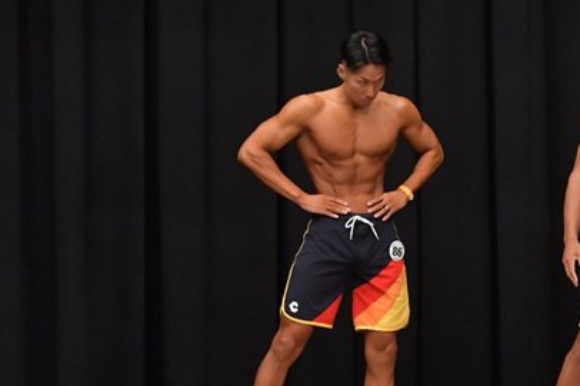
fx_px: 5747
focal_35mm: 357
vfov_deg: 3.8
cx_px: 549
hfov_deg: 5.8
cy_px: 230
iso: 6400
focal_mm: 125
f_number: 5.6
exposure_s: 1/400
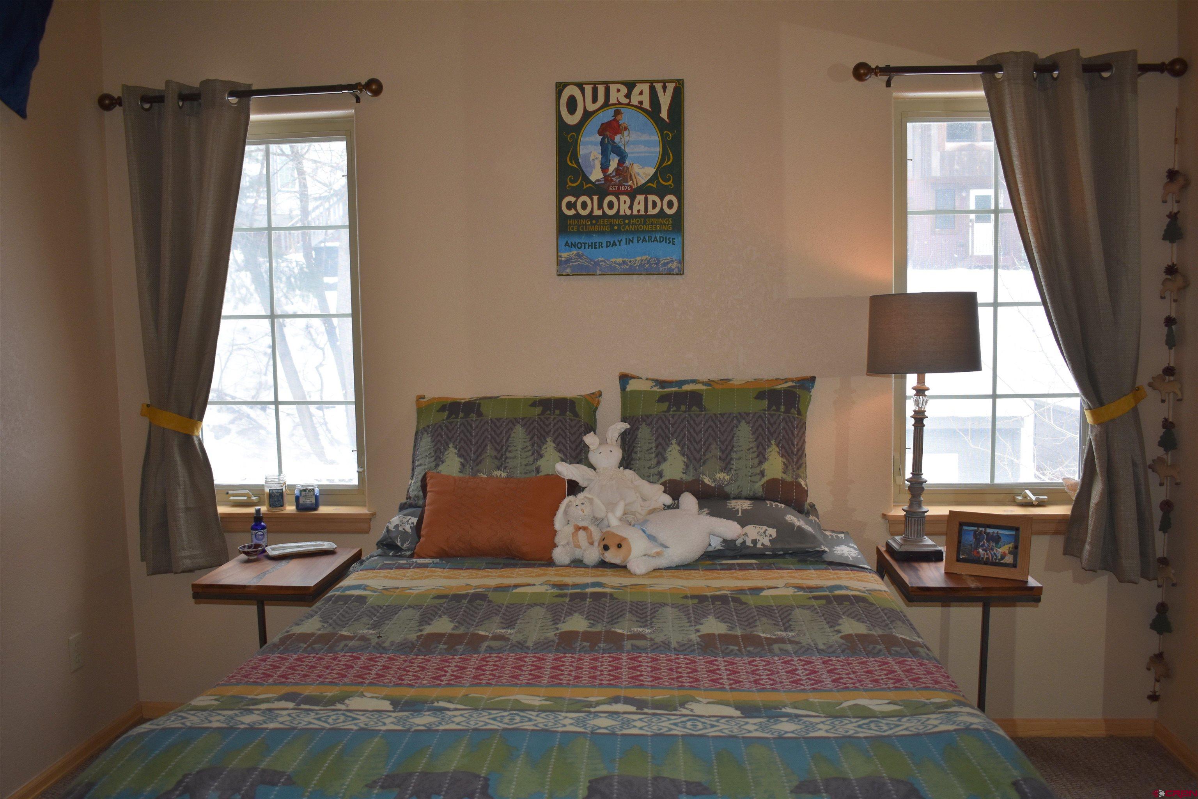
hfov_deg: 61.9
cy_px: 400
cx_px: 599
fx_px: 998
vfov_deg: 43.6
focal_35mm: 30
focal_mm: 20
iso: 400
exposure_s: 1/125
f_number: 3.8
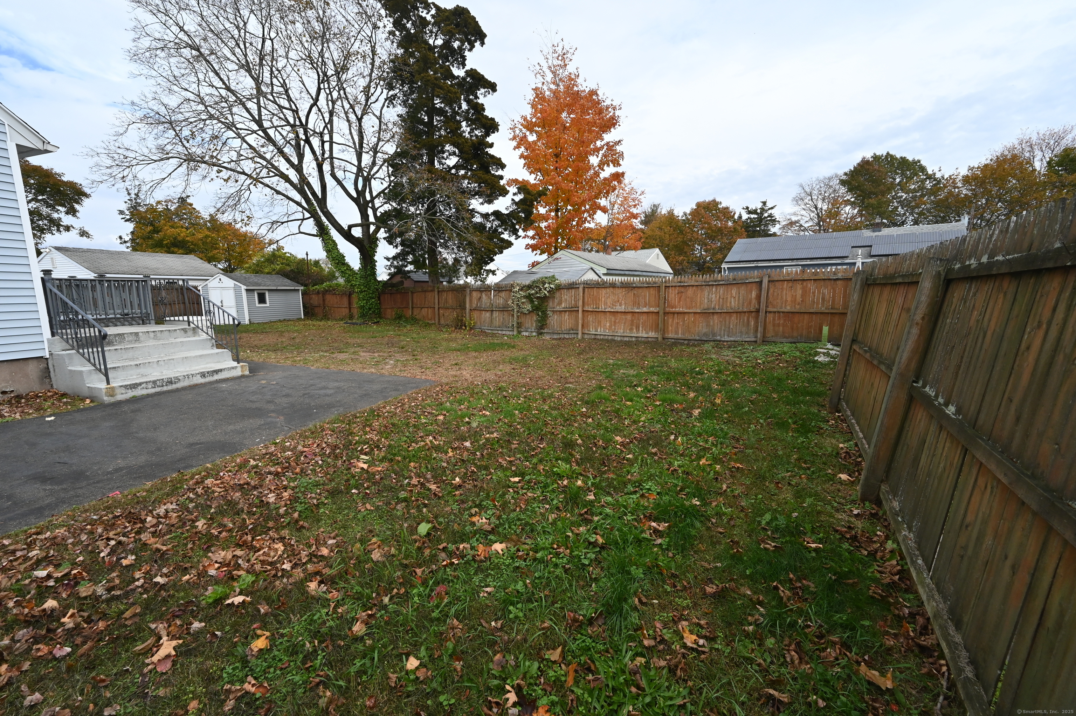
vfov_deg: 81.1
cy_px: 358
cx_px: 538
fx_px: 418
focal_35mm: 14
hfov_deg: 104.3
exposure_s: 1/640
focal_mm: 14
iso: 1250
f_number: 13
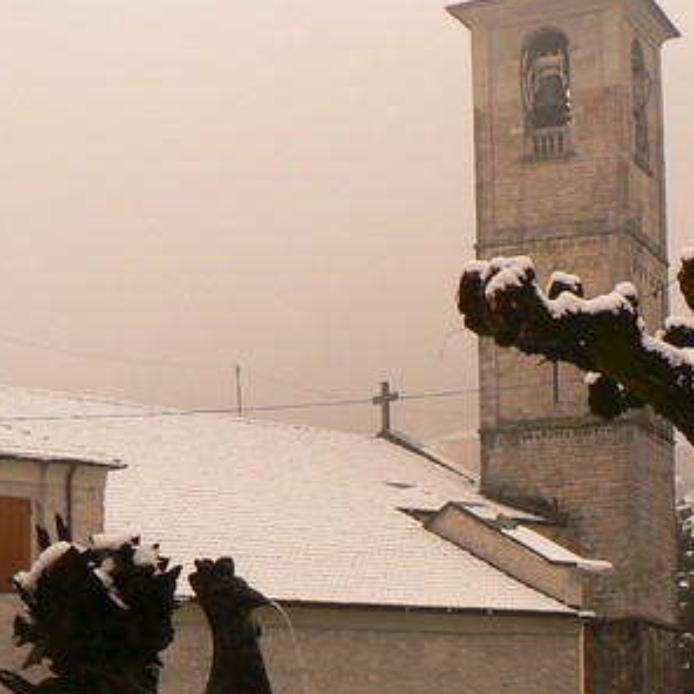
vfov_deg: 19.8
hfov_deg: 20.2
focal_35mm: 86
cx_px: 312
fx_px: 1951
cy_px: 621
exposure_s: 1/320
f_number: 4
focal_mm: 6
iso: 80
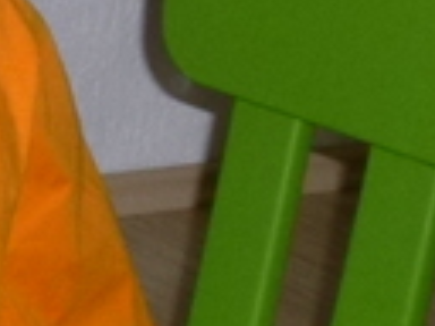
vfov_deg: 7.7
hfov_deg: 8.7
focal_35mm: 193
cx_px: -819
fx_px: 2425
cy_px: -24
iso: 200
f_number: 3.4
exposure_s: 1/60
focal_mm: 5.6
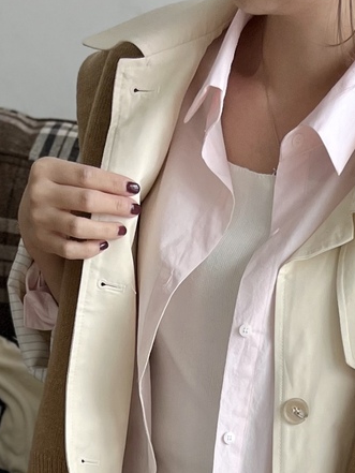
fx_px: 806
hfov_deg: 24.1
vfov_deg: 29.6
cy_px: 516
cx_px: 325
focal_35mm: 59
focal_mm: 5.1
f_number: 1.6
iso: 125
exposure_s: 1/121
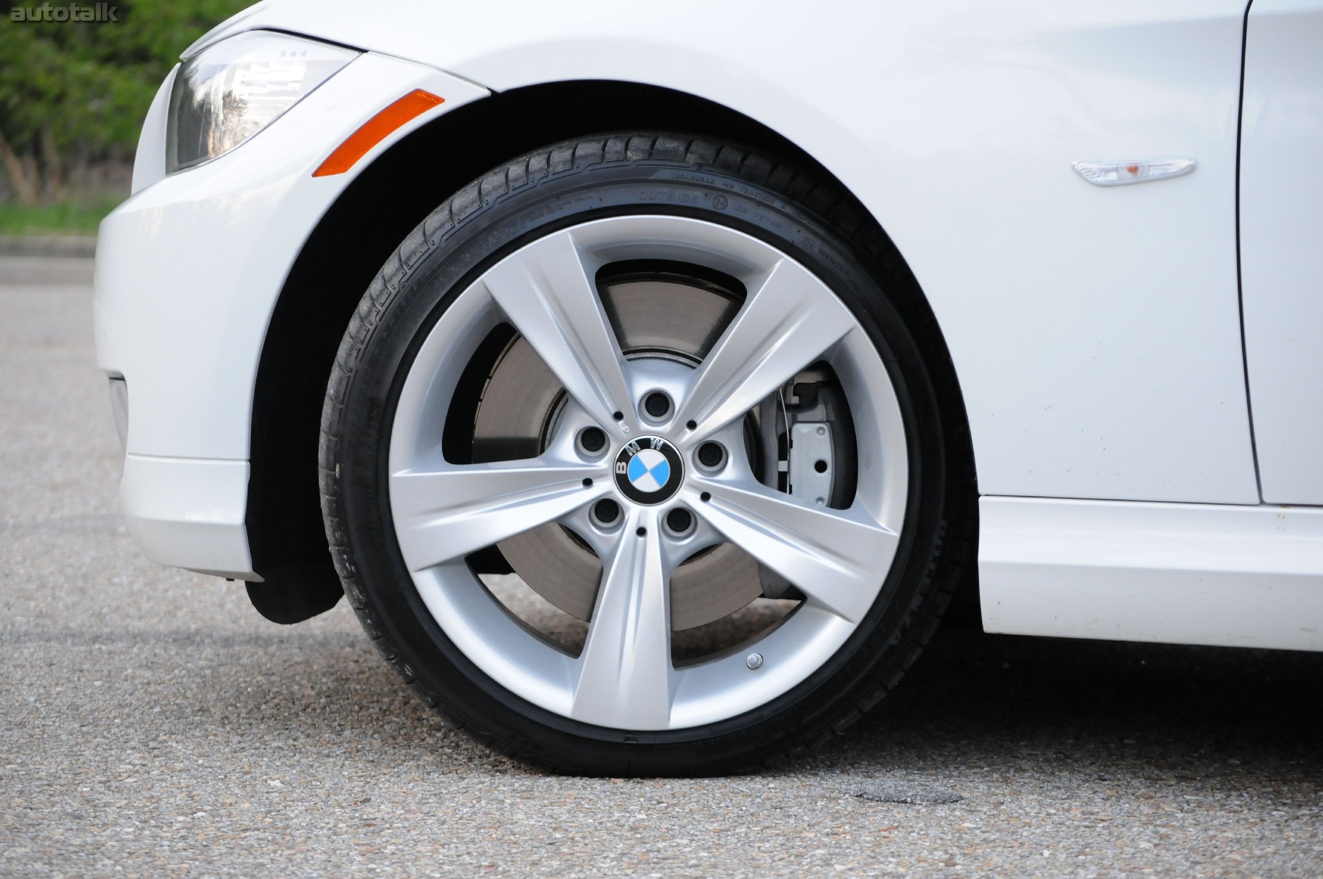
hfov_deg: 18.2
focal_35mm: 112
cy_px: 440
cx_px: 662
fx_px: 4130
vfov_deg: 12.1
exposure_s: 1/100
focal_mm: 75
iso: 1000
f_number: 4.2
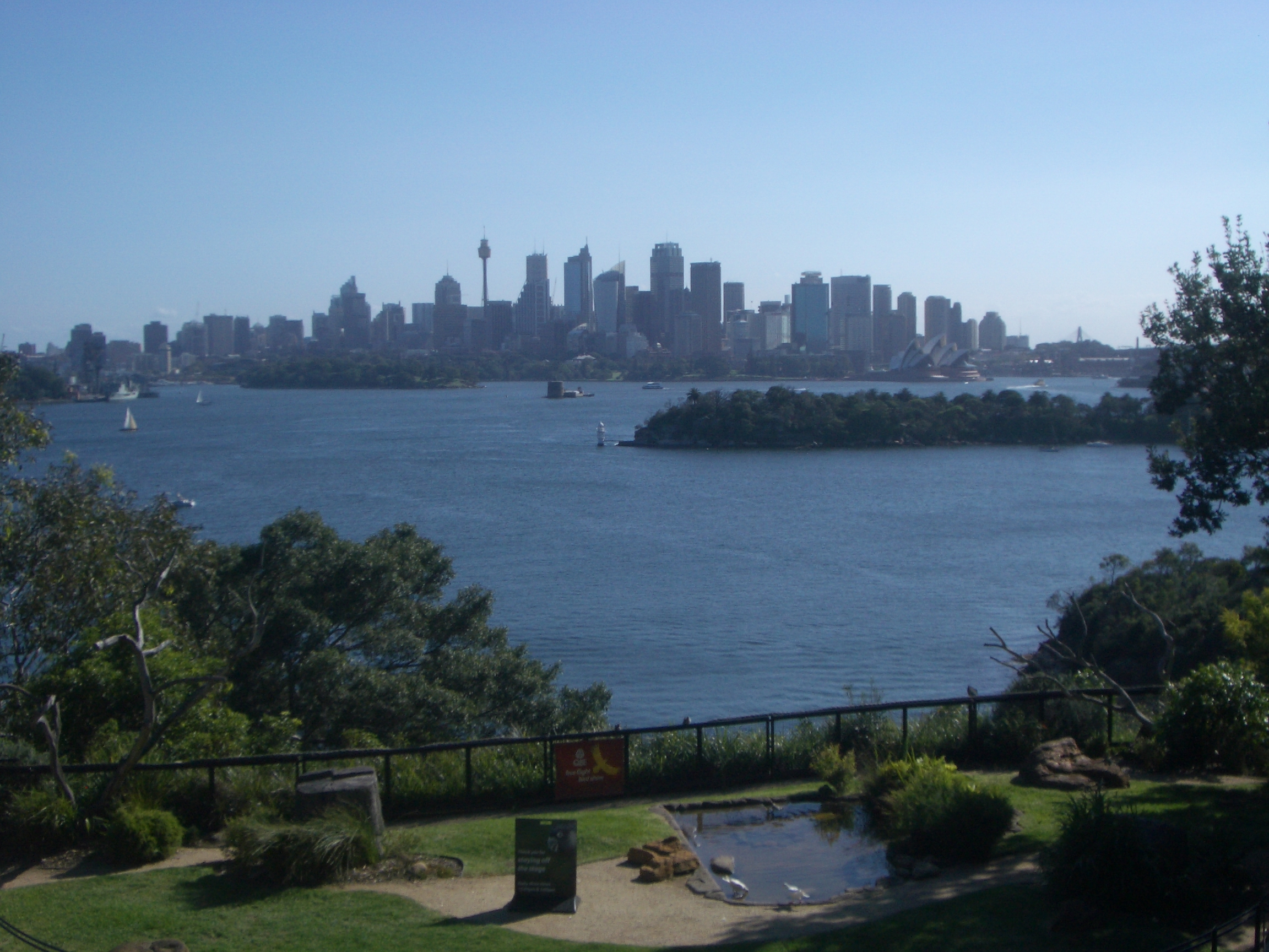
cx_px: 634
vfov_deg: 29.7
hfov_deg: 38.9
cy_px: 476
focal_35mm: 49
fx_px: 1796
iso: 50
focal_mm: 8.2
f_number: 5
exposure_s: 1/640
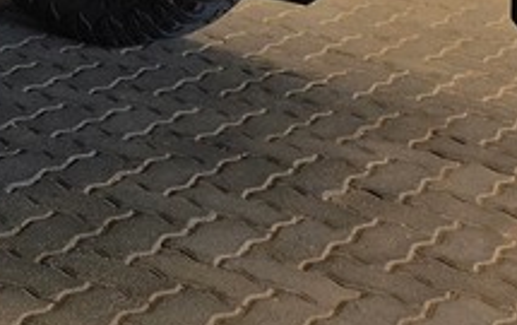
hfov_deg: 16.7
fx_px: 1637
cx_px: -190
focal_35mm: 116
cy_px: -392
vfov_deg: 10.2
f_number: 1.7
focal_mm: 6.25
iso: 40
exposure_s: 1/359
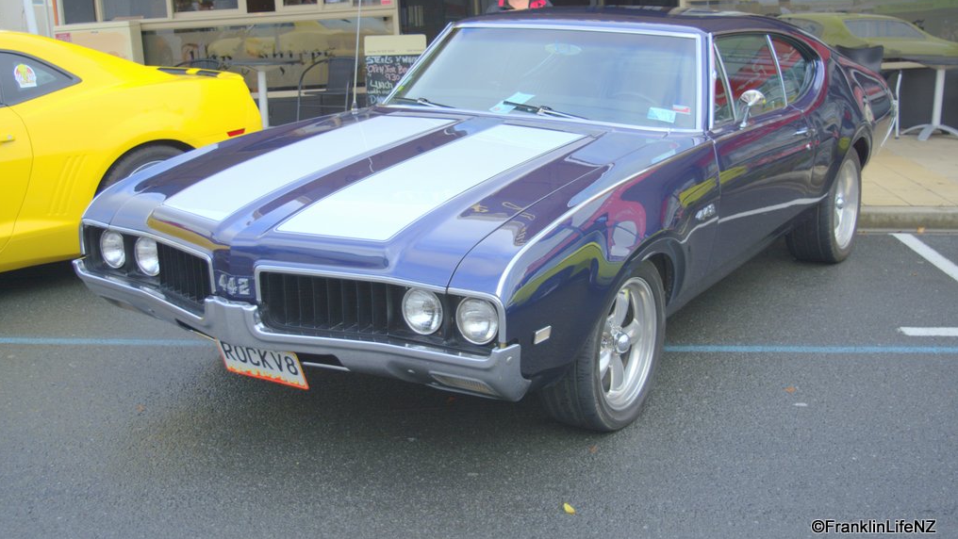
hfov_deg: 49.4
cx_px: 478
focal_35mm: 41
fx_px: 1042
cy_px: 235
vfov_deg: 29.0
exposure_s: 1/320
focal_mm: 26
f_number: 4
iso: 100
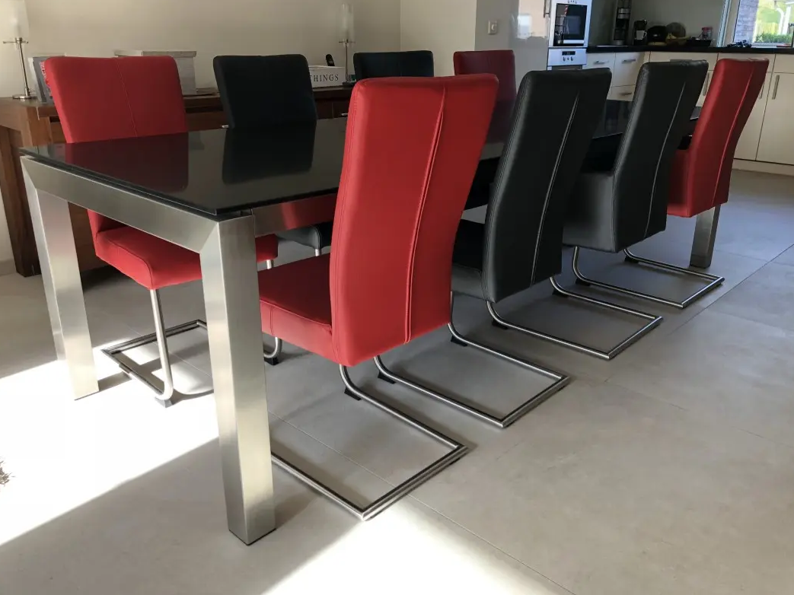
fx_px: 665
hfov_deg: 61.7
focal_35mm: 29
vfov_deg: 48.2
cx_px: 403
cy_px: 289
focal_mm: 4
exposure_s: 1/120
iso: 50
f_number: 1.8
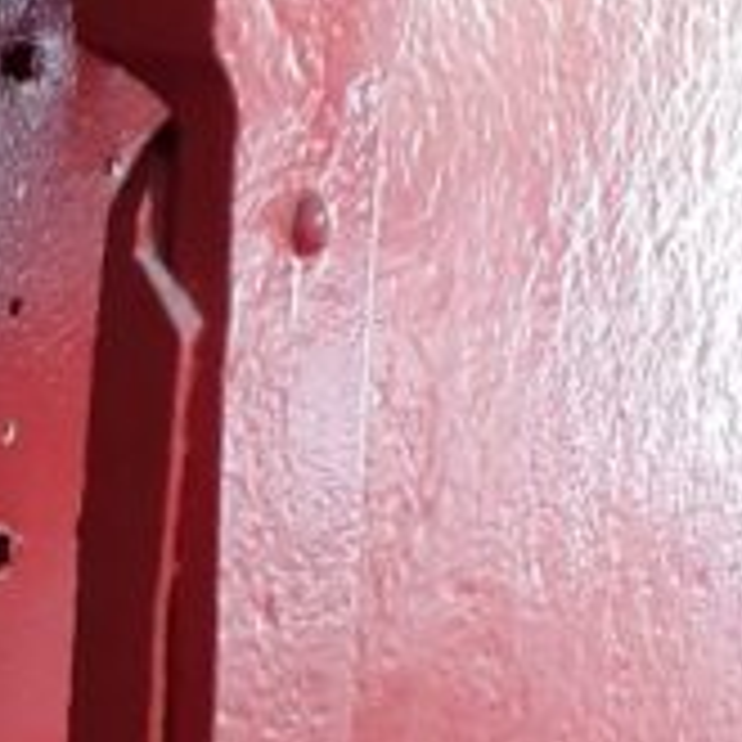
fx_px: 3589
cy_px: 346
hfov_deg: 11.6
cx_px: -157
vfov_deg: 11.8
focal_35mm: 148
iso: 200
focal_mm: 3.6
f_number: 1.9
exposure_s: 1/25
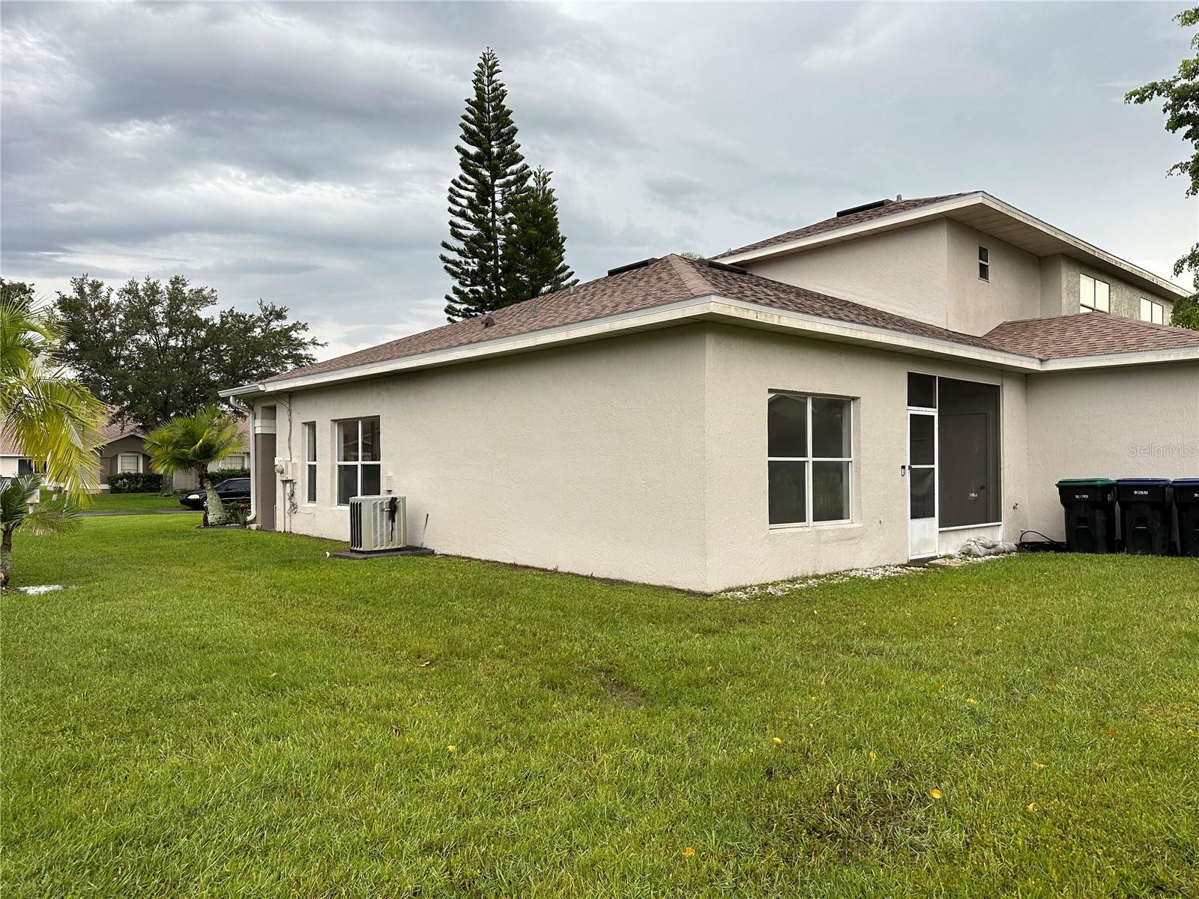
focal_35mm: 24
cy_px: 450
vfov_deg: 56.8
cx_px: 600
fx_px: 831
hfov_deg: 71.6
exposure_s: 1/564
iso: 80
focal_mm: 6.86
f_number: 1.78
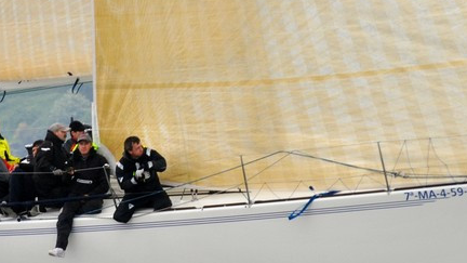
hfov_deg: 4.8
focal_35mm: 448
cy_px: 97
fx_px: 5548
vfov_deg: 2.7
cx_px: 187
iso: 200
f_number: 4.8
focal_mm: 120
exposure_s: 1/125
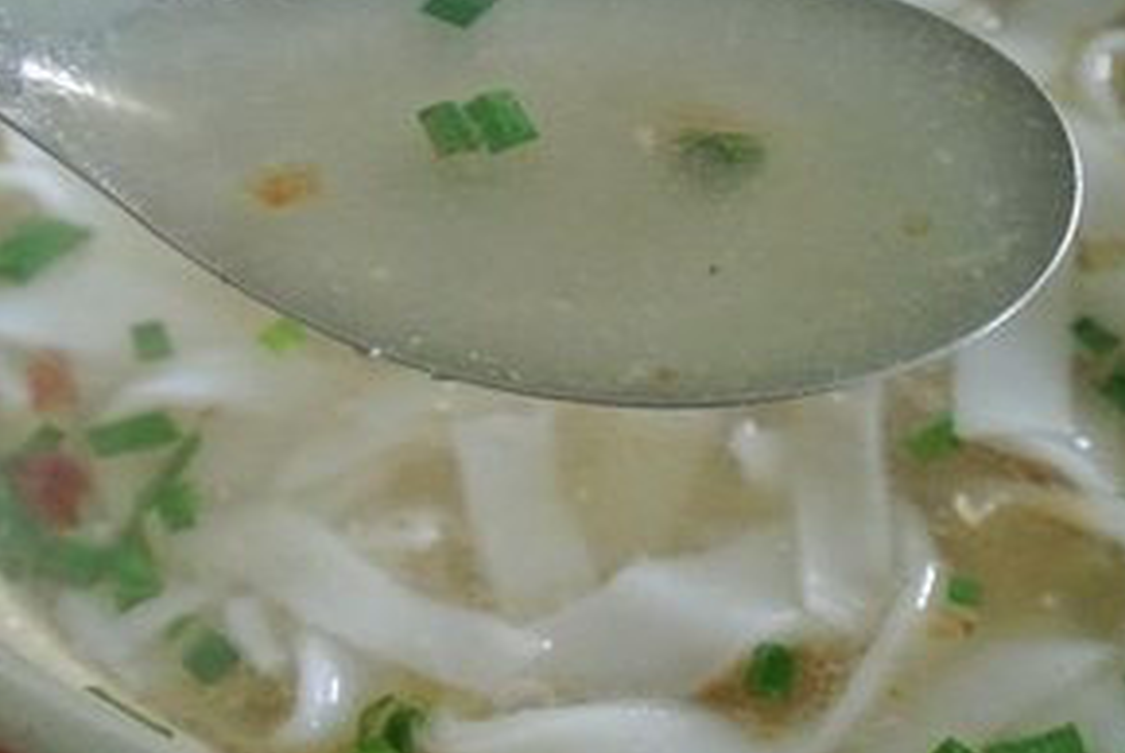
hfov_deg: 21.8
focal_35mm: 93
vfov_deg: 14.7
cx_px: 718
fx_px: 2909
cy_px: 252
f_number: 5
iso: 3200
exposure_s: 1/30
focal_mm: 20.3
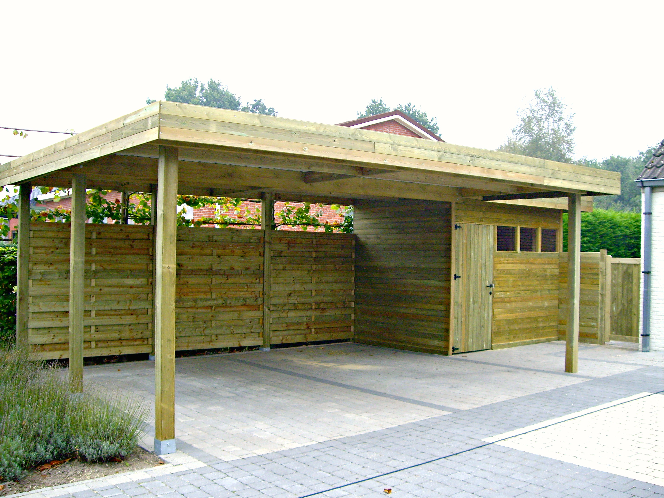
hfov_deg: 49.0
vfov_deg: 37.7
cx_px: 332
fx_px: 729
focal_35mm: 38
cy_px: 249
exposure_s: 1/250
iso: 100
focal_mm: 6.2
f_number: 2.7
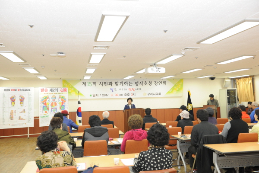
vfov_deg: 37.9
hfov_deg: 54.4
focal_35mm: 35
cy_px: 86
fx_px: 252
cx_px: 130
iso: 1600
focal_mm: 35
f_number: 5
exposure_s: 1/125
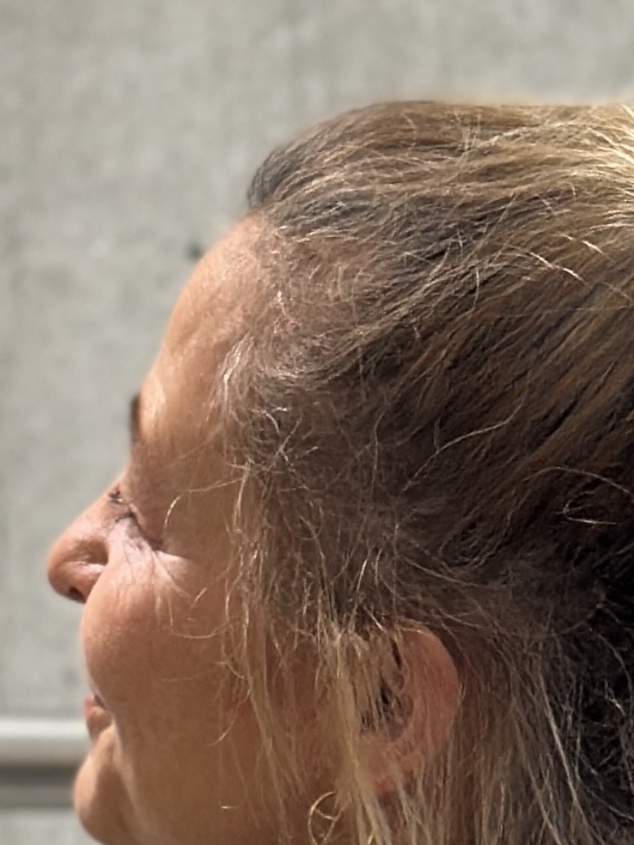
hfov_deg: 5.4
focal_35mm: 274
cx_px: 292
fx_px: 6687
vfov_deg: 6.9
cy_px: 1771
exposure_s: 1/100
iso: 160
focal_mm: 6.86
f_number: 1.78
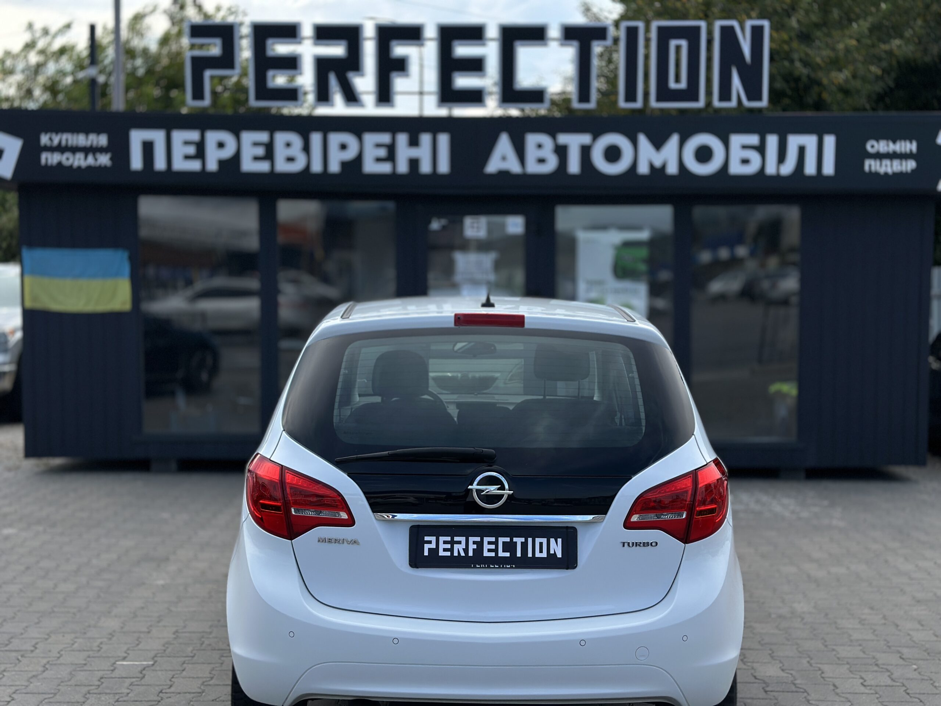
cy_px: 353
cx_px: 470
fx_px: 1305
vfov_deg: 30.3
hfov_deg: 39.7
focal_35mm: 48
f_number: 1.78
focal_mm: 6.86
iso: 100
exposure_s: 1/3731
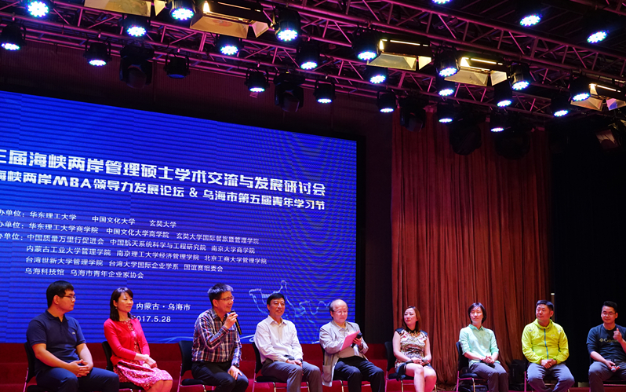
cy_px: 199
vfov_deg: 27.4
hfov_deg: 42.6
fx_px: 802
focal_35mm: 47
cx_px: 313
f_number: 8
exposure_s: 1/80
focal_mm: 46
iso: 2000
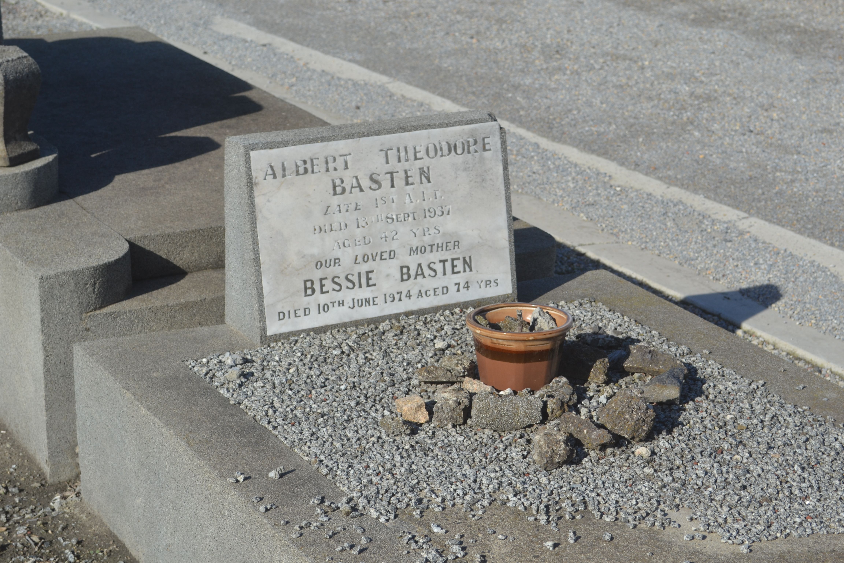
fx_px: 1934
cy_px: 282
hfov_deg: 24.6
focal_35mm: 82
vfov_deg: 16.6
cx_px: 422
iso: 100
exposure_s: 1/250
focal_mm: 55
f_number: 8
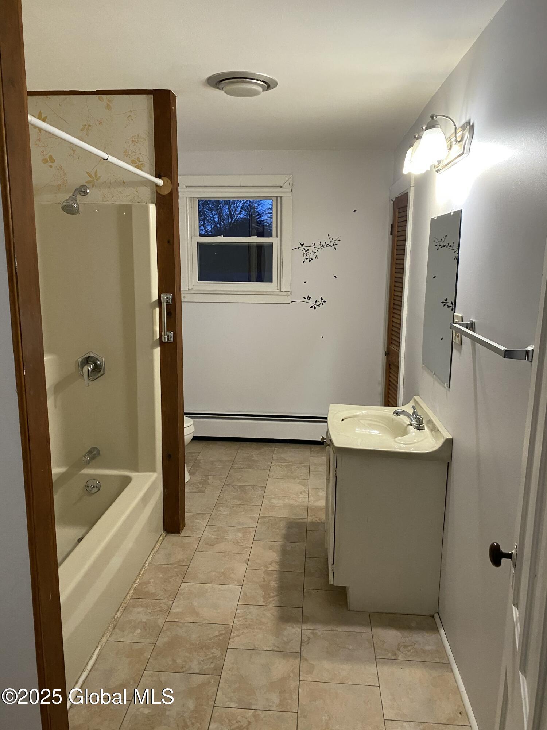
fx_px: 548
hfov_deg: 53.1
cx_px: 274
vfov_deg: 67.3
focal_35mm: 26
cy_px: 365
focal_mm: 4.25
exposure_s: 1/60
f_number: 1.8
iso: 200
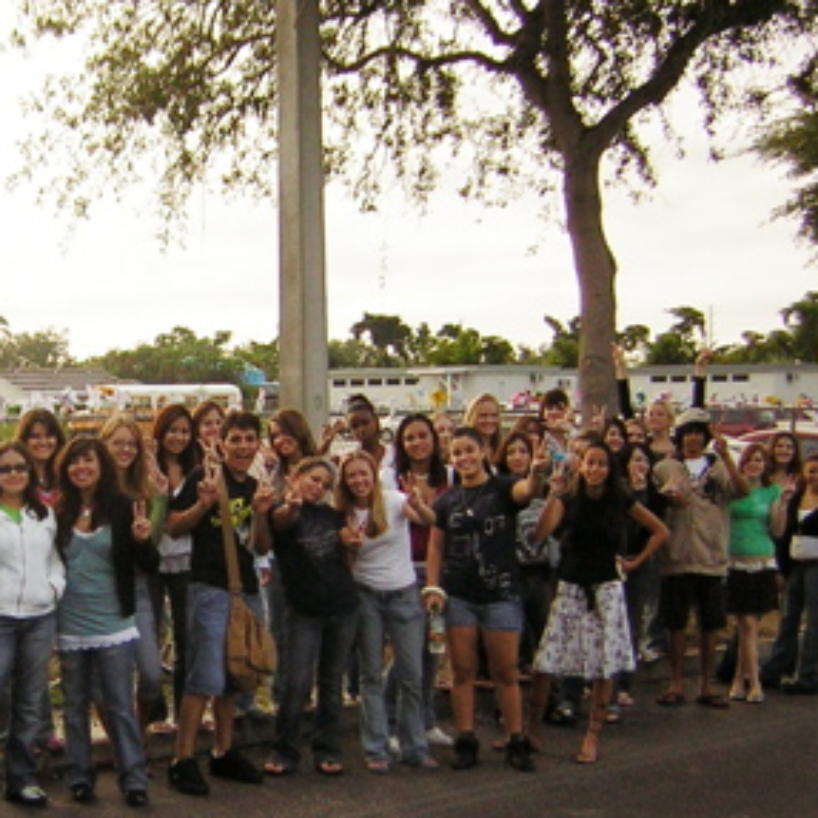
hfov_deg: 26.9
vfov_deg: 27.1
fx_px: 1684
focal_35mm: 63
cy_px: 561
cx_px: 194
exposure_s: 1/528
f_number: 2.6
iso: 50
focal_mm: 4.7
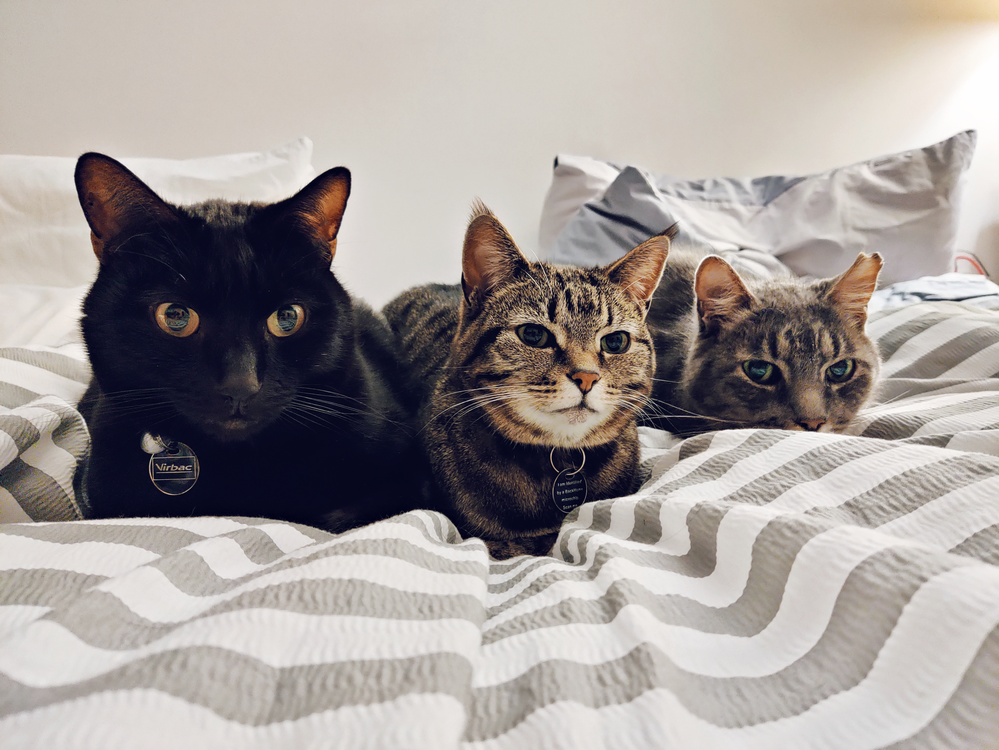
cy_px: 375
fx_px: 779
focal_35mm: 27
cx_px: 500
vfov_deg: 51.4
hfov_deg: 65.3
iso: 3200
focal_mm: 4.75
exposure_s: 1/14
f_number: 1.75
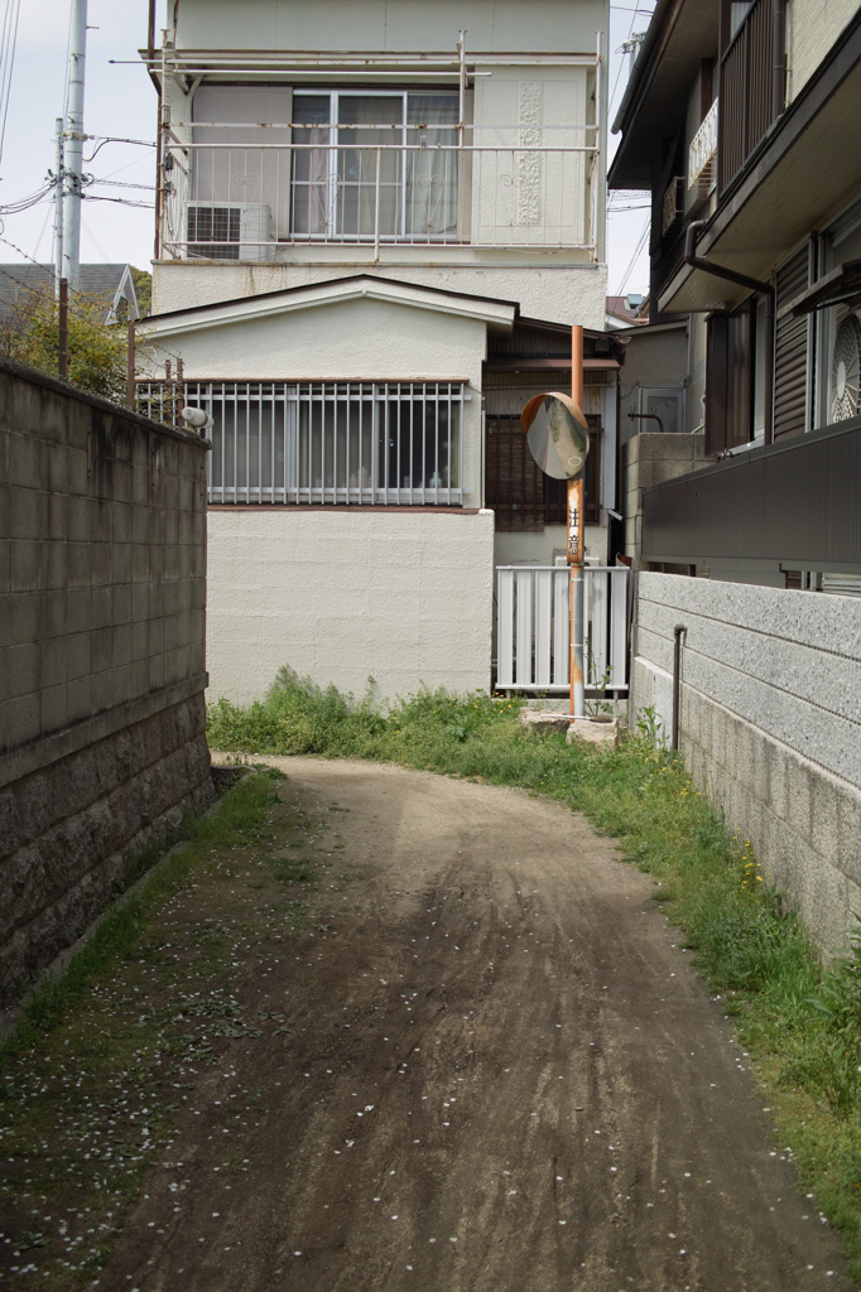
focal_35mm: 41
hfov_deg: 32.6
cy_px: 646
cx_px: 430
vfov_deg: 47.4
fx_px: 1472
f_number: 2.8
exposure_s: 1/800
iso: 100
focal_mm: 24.2
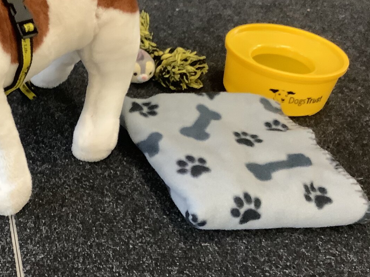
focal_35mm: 60
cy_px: 123
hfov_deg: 30.7
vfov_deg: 24.4
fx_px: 641
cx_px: 37
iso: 320
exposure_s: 1/50
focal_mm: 3.3
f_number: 2.4
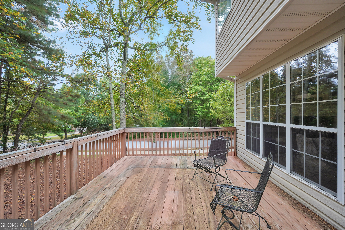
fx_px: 144
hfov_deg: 100.4
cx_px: 172
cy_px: 115
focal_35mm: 15
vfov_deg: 77.3
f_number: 4
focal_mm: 10
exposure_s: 1/60
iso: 100
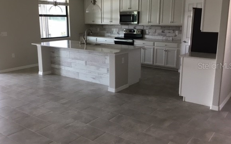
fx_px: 227
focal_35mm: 36
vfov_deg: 35.3
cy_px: 65
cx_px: 109
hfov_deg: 54.0
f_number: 2.4
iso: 64
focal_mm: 3.3
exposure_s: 1/30
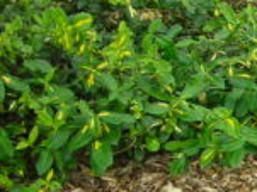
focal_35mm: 193
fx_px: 1432
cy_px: 139
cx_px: 485
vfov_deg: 7.7
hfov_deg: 9.7
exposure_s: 1/114
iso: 50
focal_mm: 6.3
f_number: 3.2
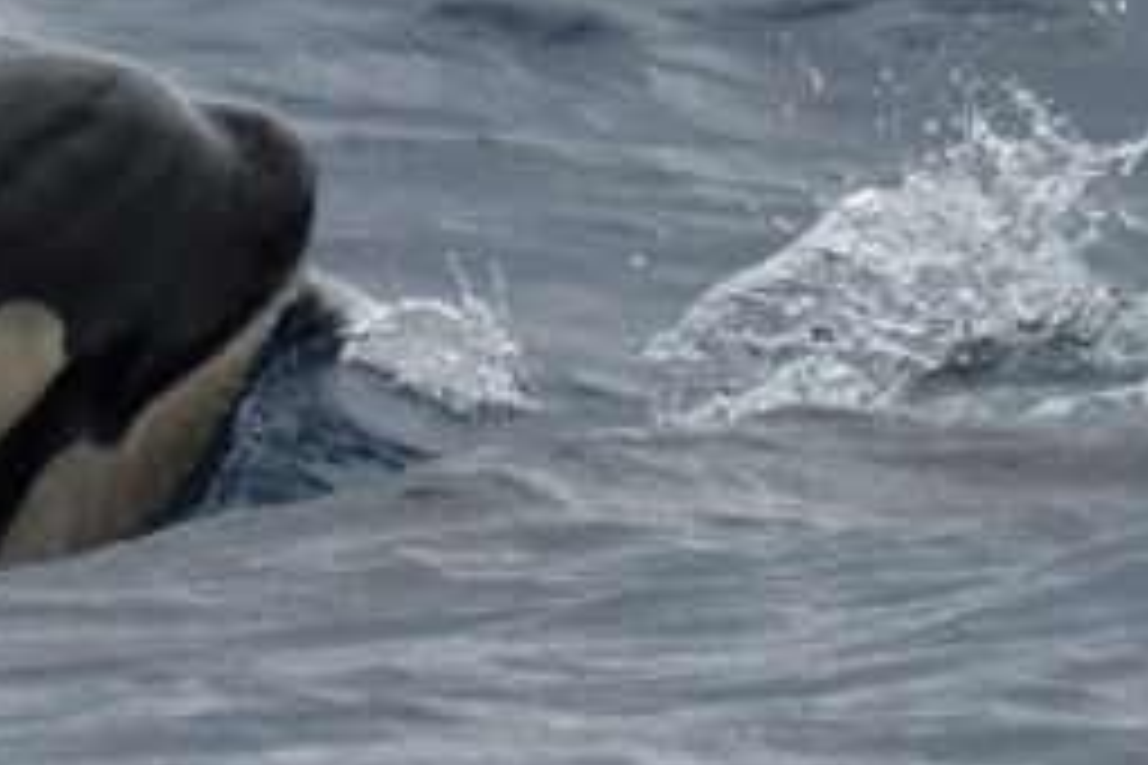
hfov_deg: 1.7
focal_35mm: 1190
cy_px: 187
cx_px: 549
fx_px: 37945
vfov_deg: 1.2
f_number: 6
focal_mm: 380
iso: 800
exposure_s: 1/8000
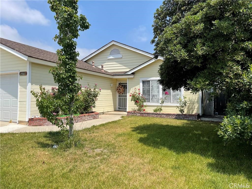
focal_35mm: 26
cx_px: 126
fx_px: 189
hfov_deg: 67.3
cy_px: 94
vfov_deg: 53.1
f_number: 1.6
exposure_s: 1/2959
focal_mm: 4.2
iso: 32
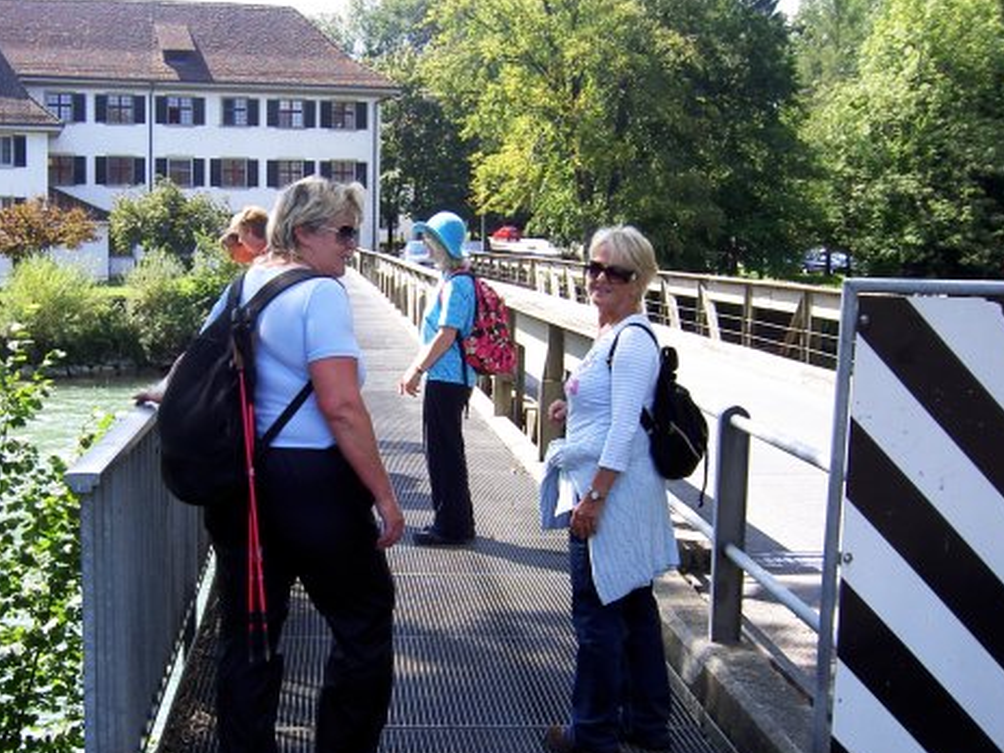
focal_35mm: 47
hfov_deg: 40.1
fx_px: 1363
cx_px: 371
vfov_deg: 30.9
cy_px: 401
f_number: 4.7
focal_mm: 5.6
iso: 50
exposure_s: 1/100
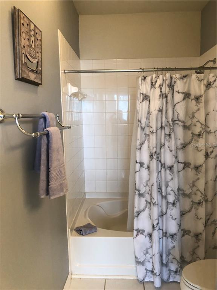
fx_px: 234
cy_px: 145
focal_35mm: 28
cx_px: 108
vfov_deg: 63.4
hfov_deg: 49.7
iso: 40
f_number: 1.8
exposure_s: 1/15
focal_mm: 4
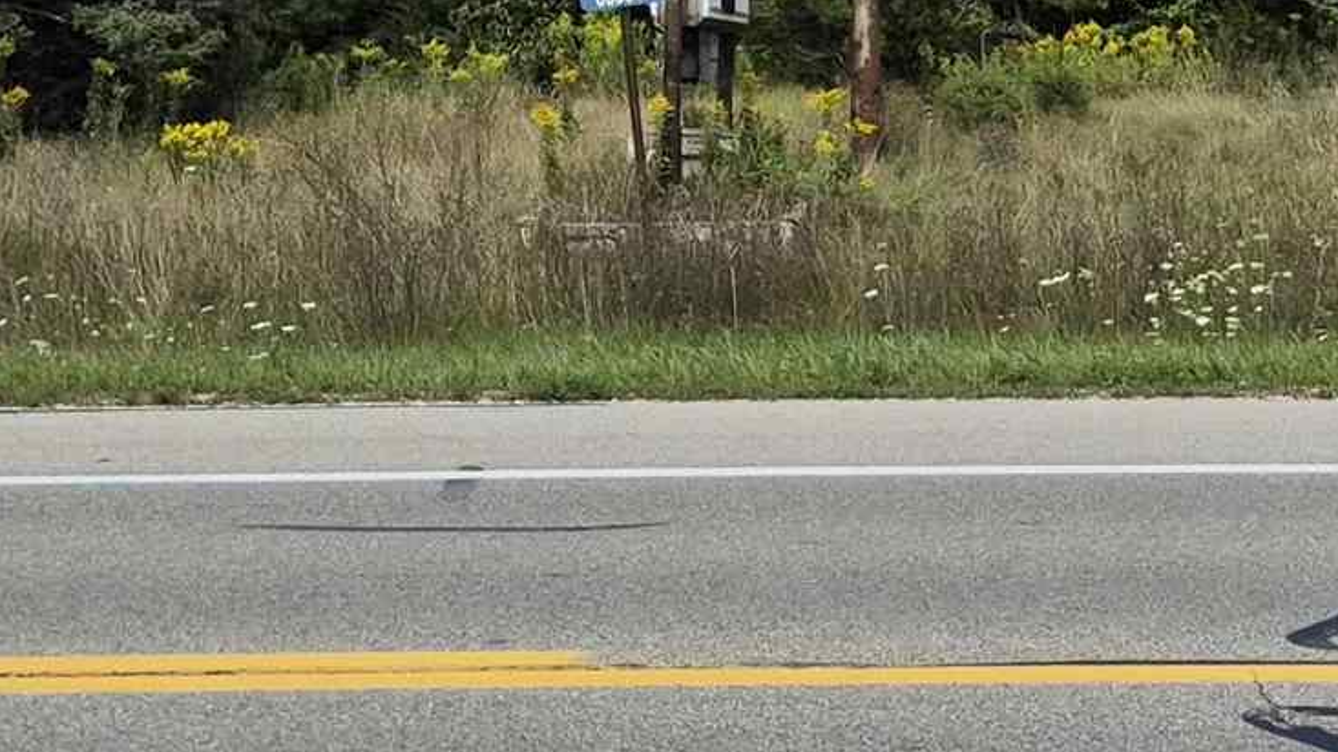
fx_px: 3725
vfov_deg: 11.4
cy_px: -64
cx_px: 977
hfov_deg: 20.2
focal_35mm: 105
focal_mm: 5.4
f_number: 1.8
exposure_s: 1/2004
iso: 25
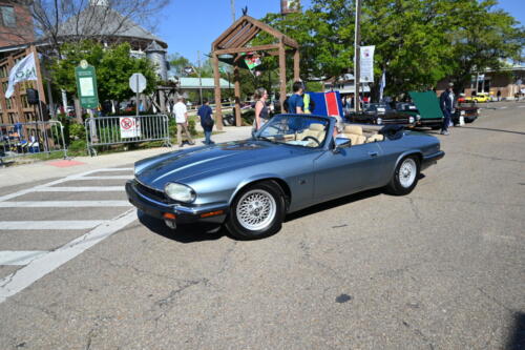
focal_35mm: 24
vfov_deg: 53.1
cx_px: 262
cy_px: 175
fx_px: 350
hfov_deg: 73.8
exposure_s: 1/400
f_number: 7.1
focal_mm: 24
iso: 100
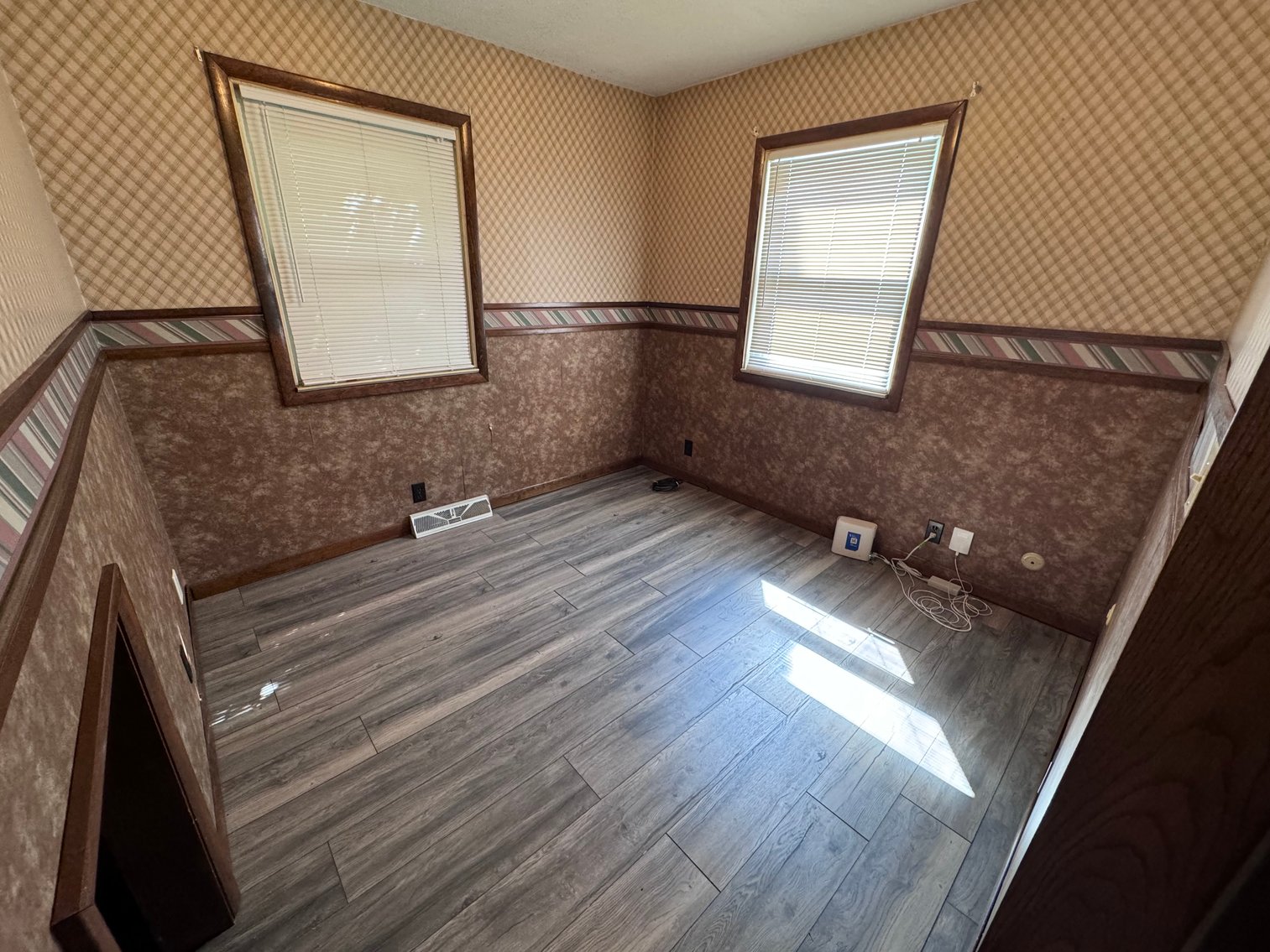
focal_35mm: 14
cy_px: 476
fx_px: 514
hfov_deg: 102.1
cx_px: 635
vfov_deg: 85.7
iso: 250
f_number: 2.2
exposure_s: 1/60
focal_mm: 2.22
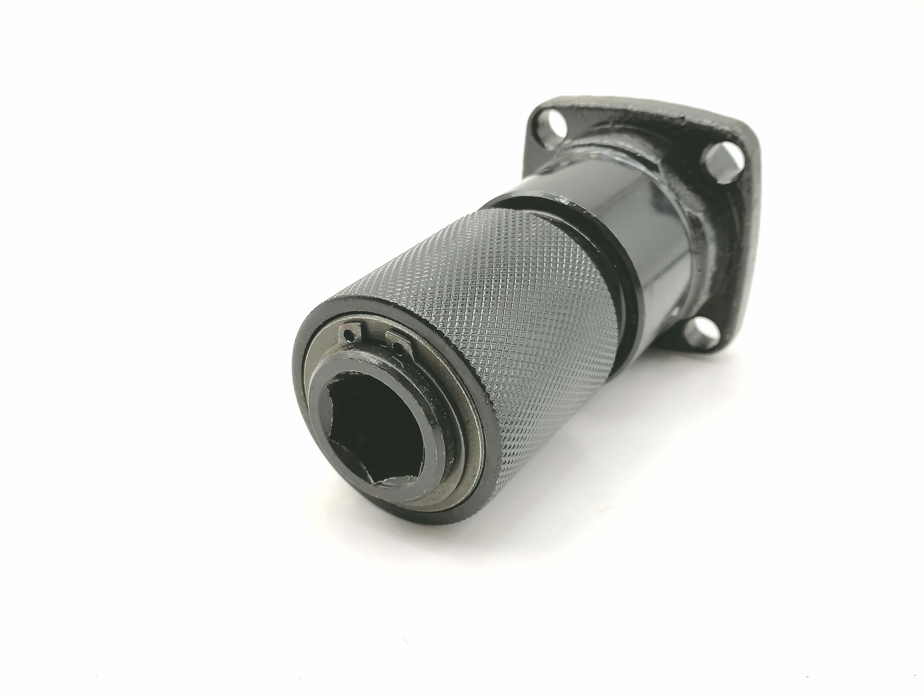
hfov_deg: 49.0
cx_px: 462
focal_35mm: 38
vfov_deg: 37.7
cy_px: 346
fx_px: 1014
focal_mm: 5.3
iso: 50
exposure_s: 1/100
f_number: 1.8
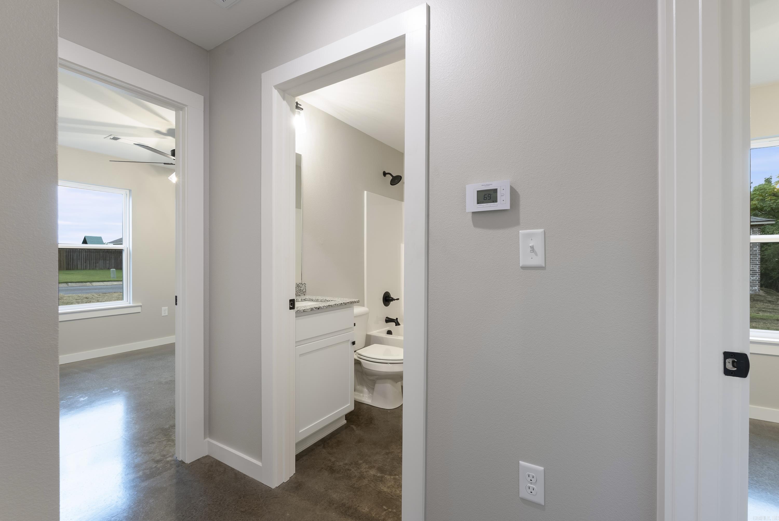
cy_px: 260
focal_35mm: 16
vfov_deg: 73.8
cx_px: 390
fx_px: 346
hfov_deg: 96.7
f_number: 9
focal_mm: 16
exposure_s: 1/1.25
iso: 250
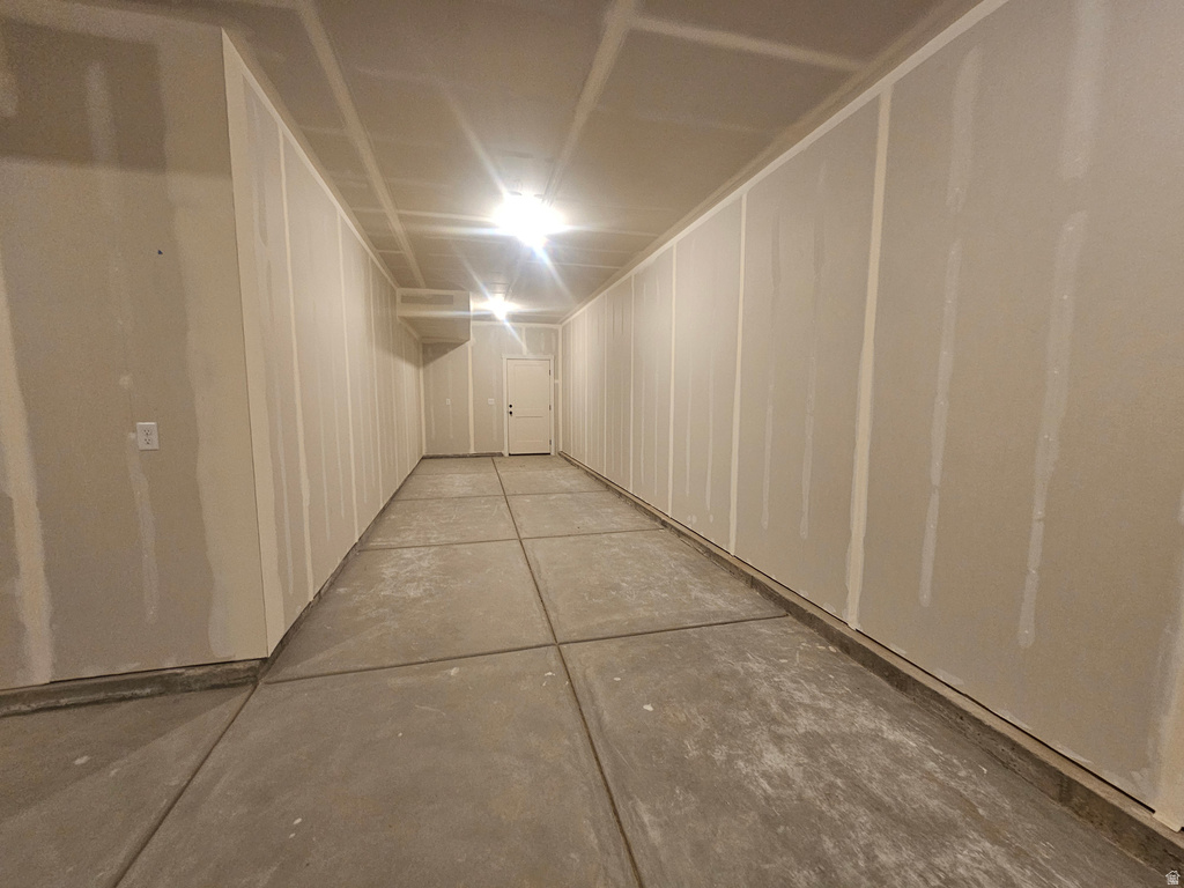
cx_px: 592
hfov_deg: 106.2
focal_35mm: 13
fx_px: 445
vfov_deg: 89.9
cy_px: 444
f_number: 2.2
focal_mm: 2.2
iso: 400
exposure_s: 1/30
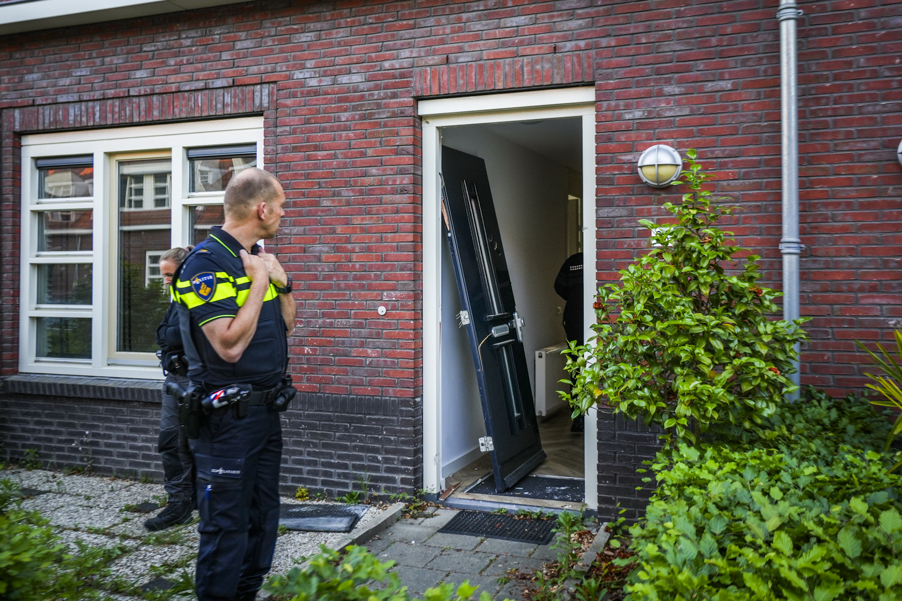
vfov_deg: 45.0
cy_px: 300
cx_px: 451
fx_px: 727
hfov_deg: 63.7
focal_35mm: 29
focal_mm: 29
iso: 250
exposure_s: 1/200
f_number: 2.8
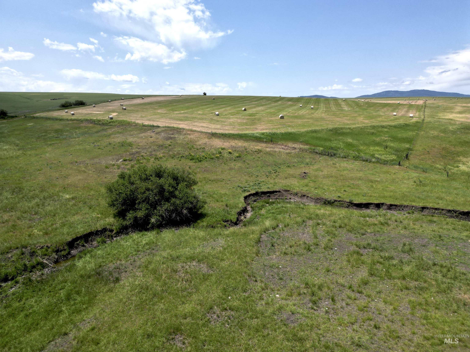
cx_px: 235
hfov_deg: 71.6
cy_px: 176
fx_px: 326
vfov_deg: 56.8
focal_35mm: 24
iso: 100
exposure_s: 1/3000
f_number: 1.7
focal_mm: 6.72
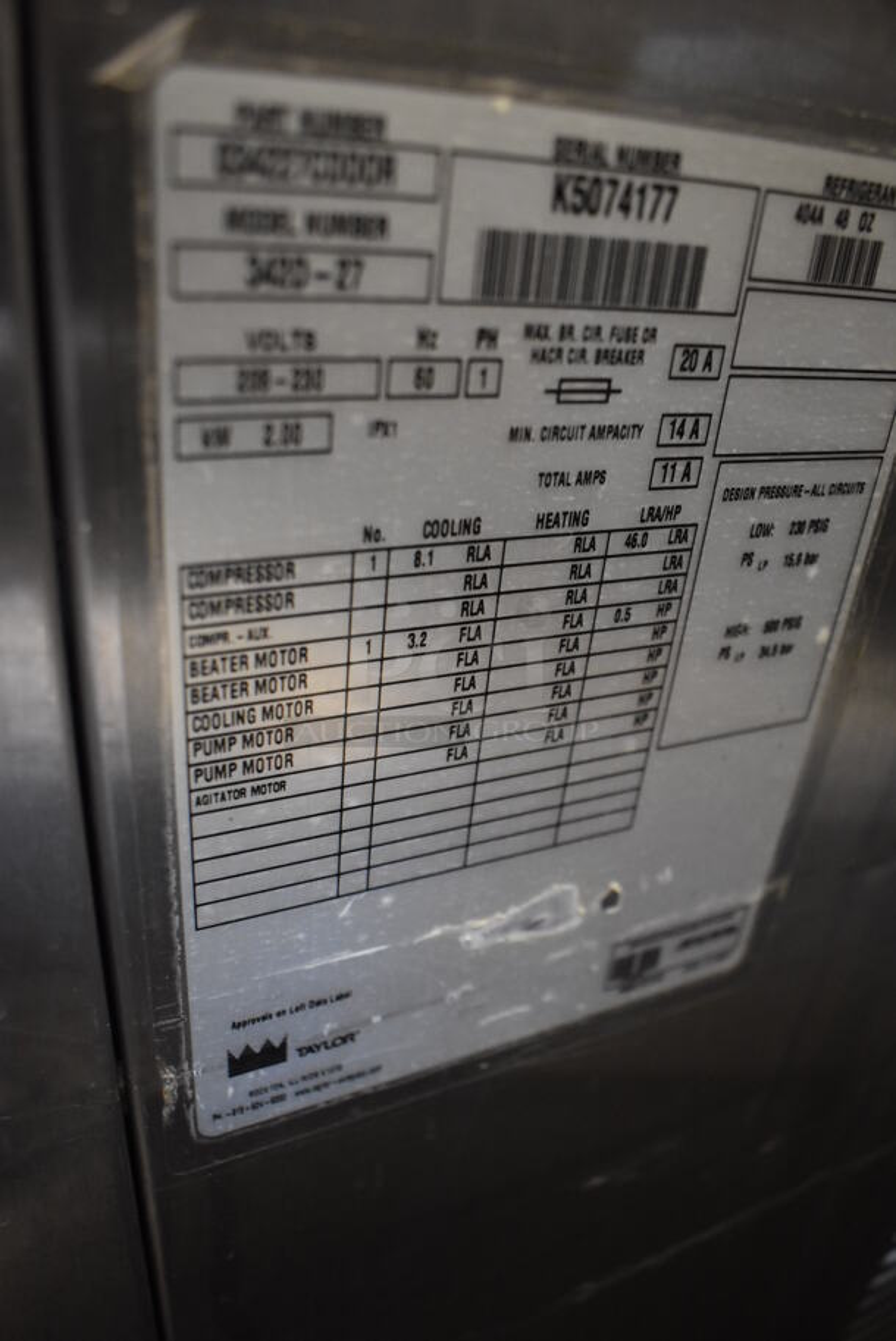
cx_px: 448
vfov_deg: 67.3
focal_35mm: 27
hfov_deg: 48.0
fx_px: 1006
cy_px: 670
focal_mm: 18
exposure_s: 1/60
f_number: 4
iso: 2200
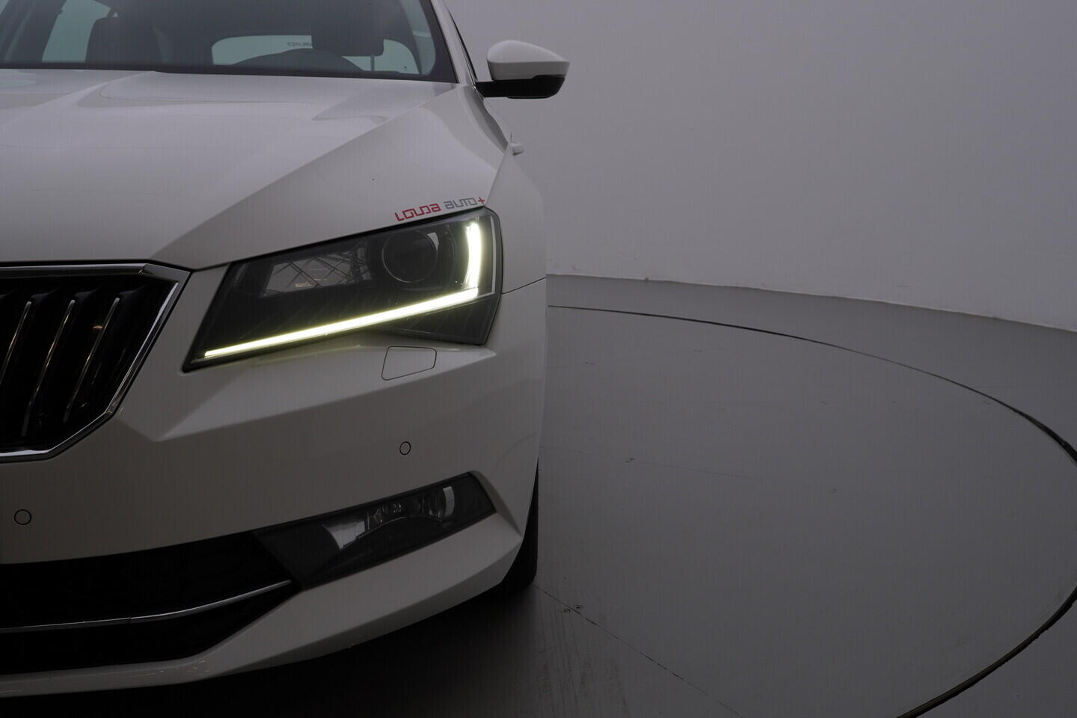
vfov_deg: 36.9
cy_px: 359
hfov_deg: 53.1
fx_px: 1077
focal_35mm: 36
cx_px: 538
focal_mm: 24
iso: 125
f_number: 6.3
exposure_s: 1/200
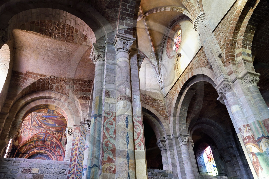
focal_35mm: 32
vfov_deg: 41.0
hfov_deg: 58.8
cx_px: 134
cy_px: 90
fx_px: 239
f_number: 5.6
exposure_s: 1/60
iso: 1600
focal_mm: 32
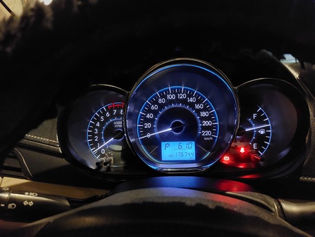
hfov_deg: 69.4
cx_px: 158
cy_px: 118
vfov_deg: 54.9
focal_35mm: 25
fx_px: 228
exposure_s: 1/24
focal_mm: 5.23
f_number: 1.8
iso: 2000
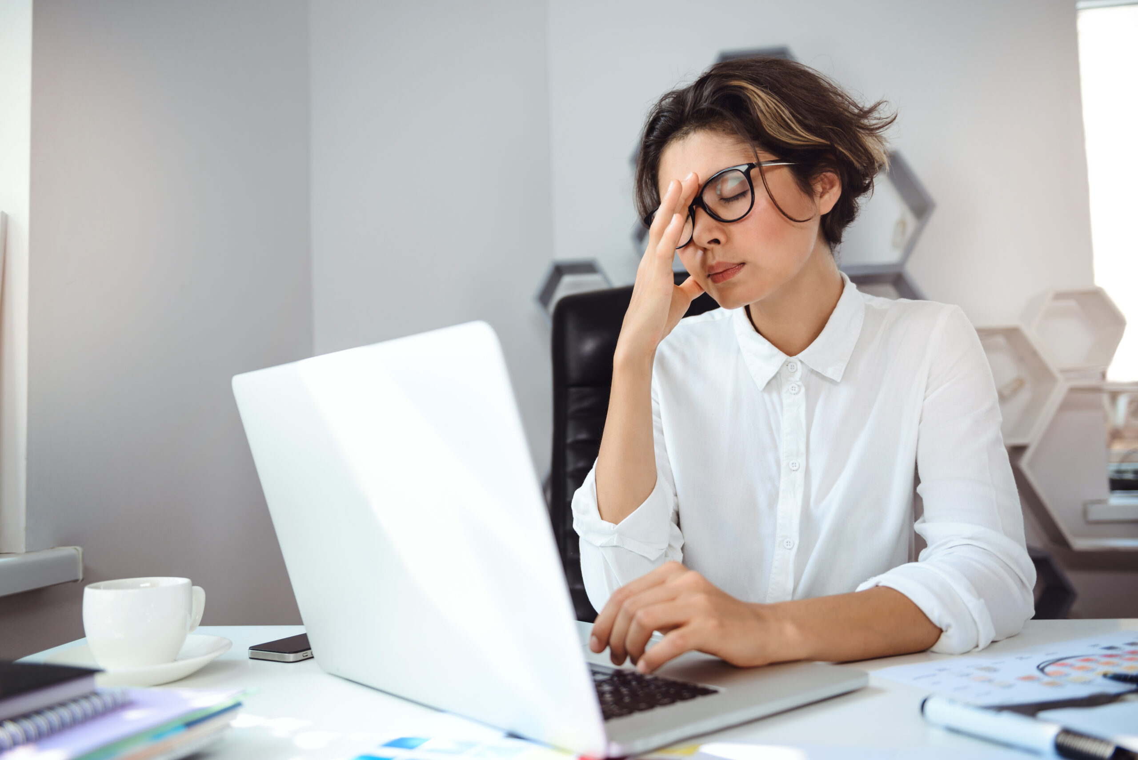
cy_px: 380
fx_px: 1012
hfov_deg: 58.7
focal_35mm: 32
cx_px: 569
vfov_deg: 41.2
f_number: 2.8
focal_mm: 32
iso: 125
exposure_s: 1/200
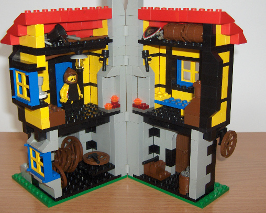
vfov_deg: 31.4
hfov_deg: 38.8
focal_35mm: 48
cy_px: 94
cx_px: 136
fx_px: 378
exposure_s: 1/60
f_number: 2.8
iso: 100
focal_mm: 8
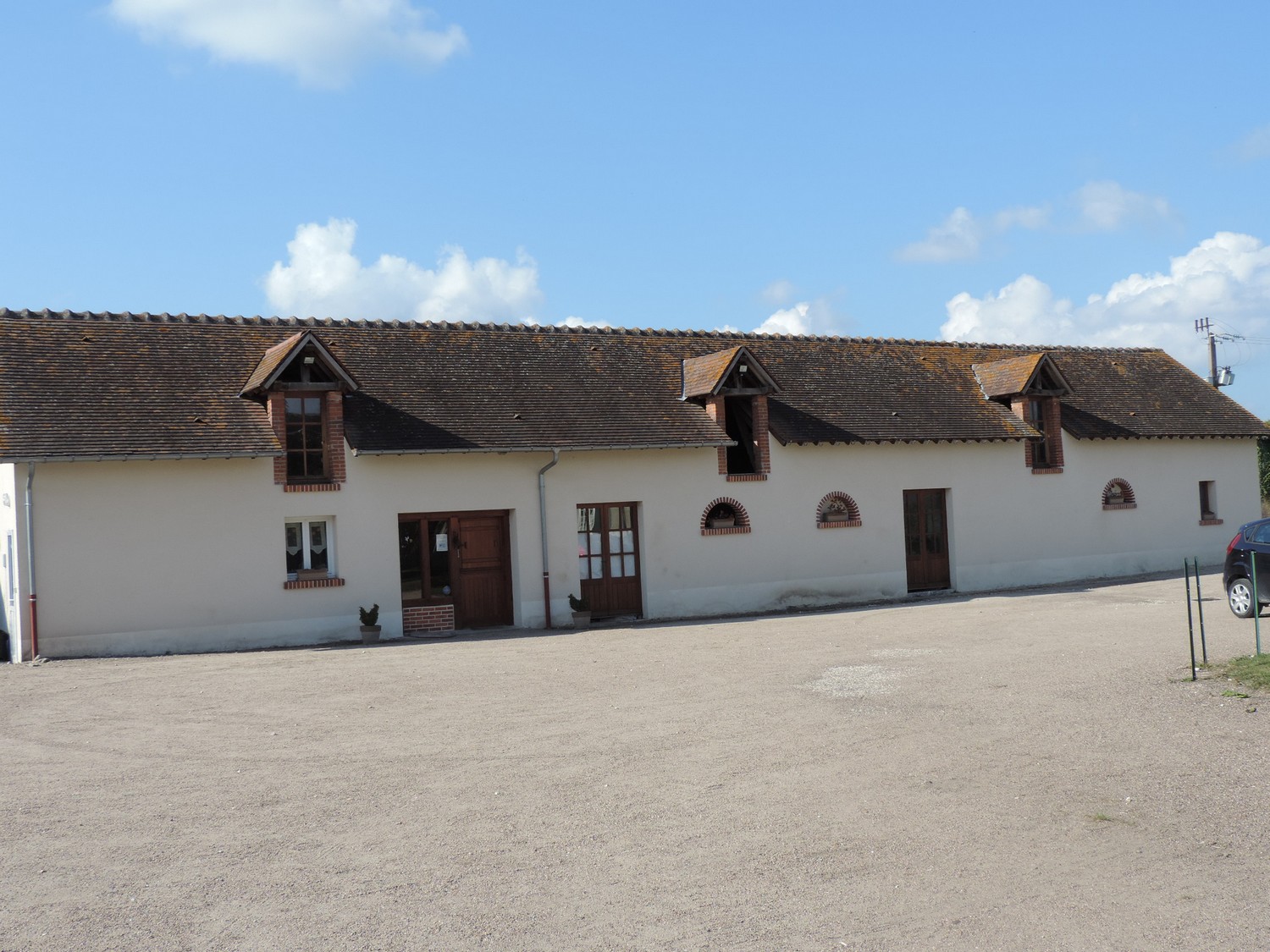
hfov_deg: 46.8
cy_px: 476
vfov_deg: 36.0
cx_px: 635
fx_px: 1468
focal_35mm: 40
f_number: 3.3
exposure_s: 1/800
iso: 80
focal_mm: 7.1
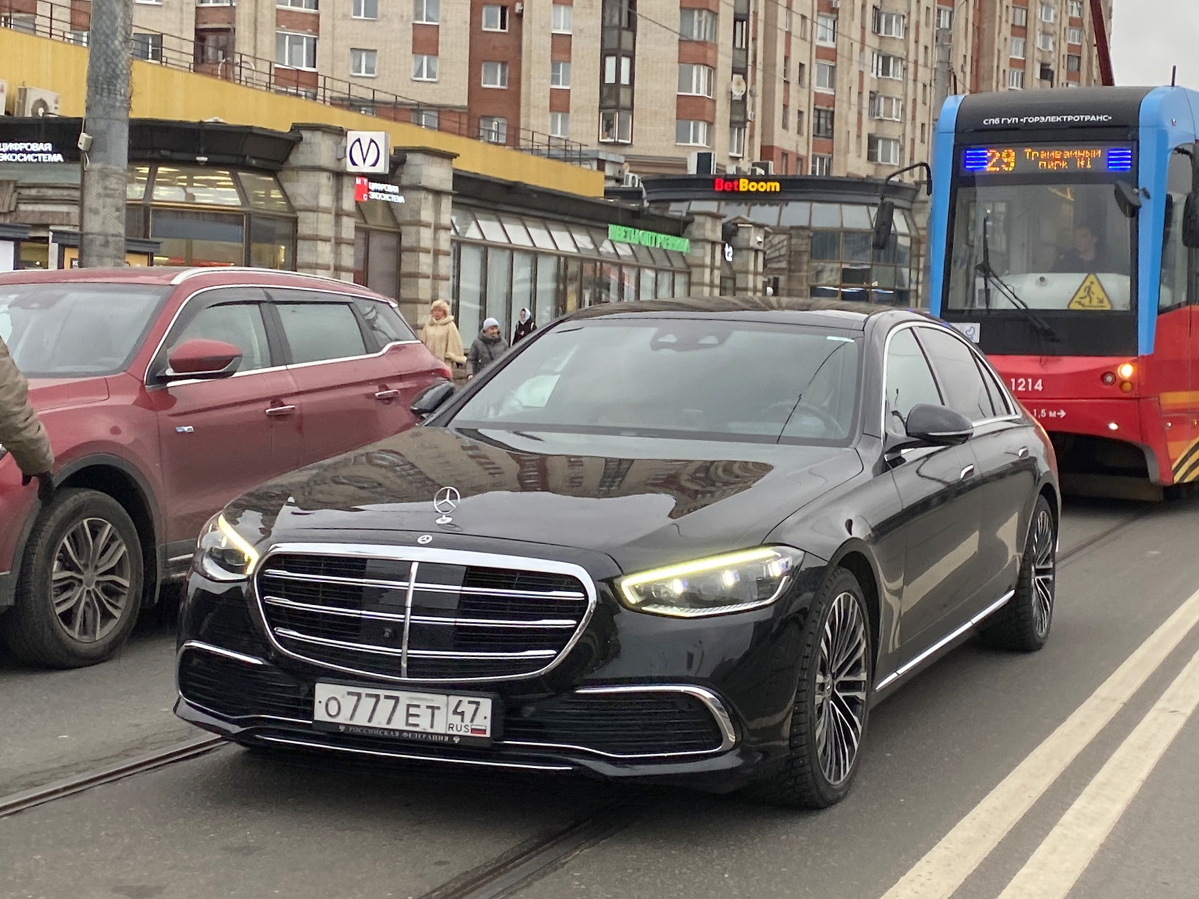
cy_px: 450
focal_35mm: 26
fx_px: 901
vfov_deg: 53.1
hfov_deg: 67.3
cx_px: 600
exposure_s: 1/292
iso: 32
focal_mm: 4.25
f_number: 1.8
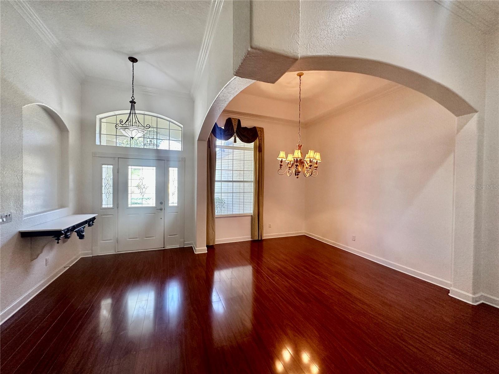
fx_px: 202
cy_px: 187
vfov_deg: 85.7
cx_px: 250
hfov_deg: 102.1
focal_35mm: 14
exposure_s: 1/120
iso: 250
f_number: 2.2
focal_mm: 2.22
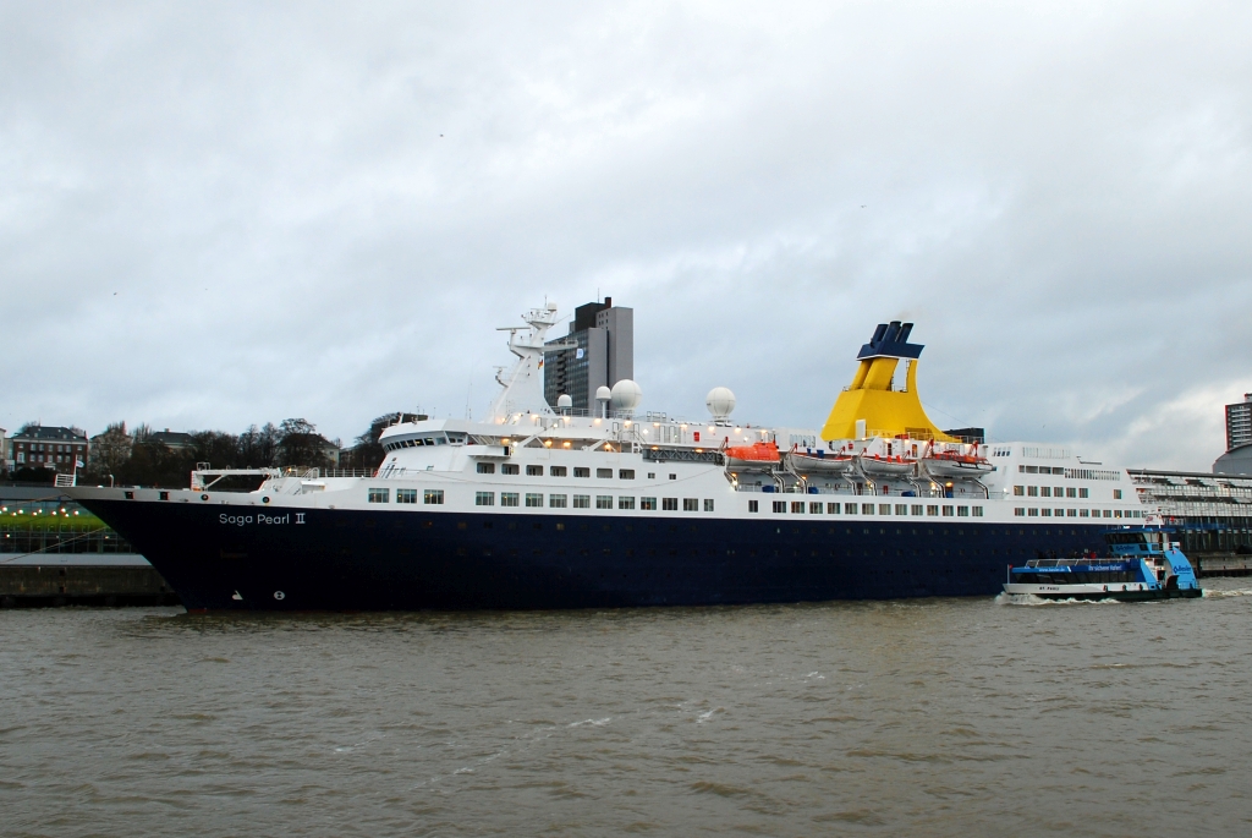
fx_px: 940
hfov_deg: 67.3
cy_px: 419
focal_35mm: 27
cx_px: 626
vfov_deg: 48.0
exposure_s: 1/60
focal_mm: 18
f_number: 5.6
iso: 200
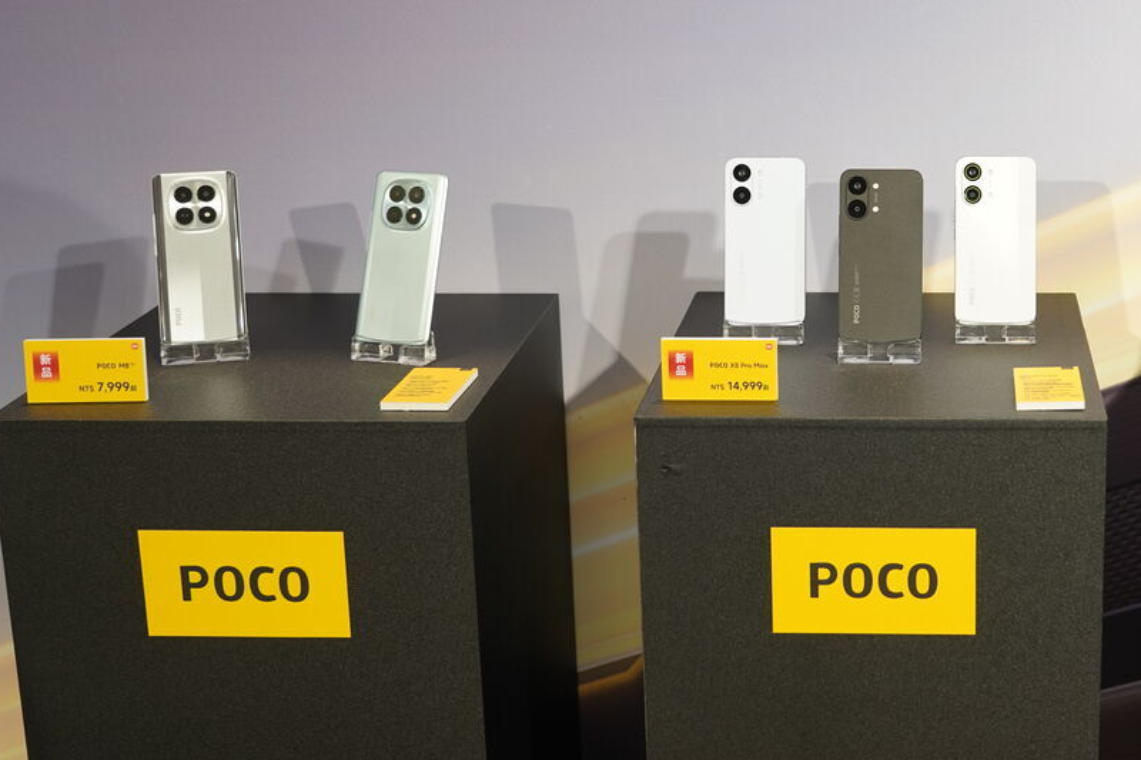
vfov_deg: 24.1
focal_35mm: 56
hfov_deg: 34.8
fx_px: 1774
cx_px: 873
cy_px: 255
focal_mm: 35
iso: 200
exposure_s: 1/60
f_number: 4
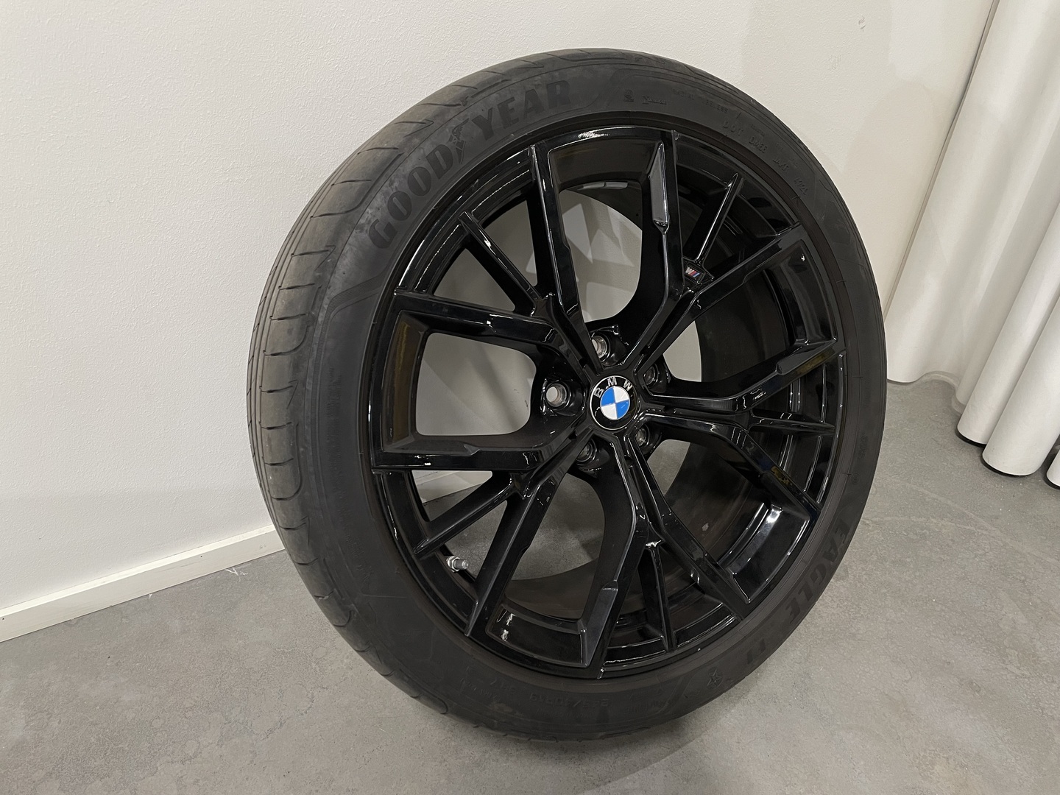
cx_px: 530
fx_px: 796
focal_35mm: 26
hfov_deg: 67.3
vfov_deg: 53.1
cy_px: 398
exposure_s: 1/70
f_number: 1.6
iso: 125
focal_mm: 4.2
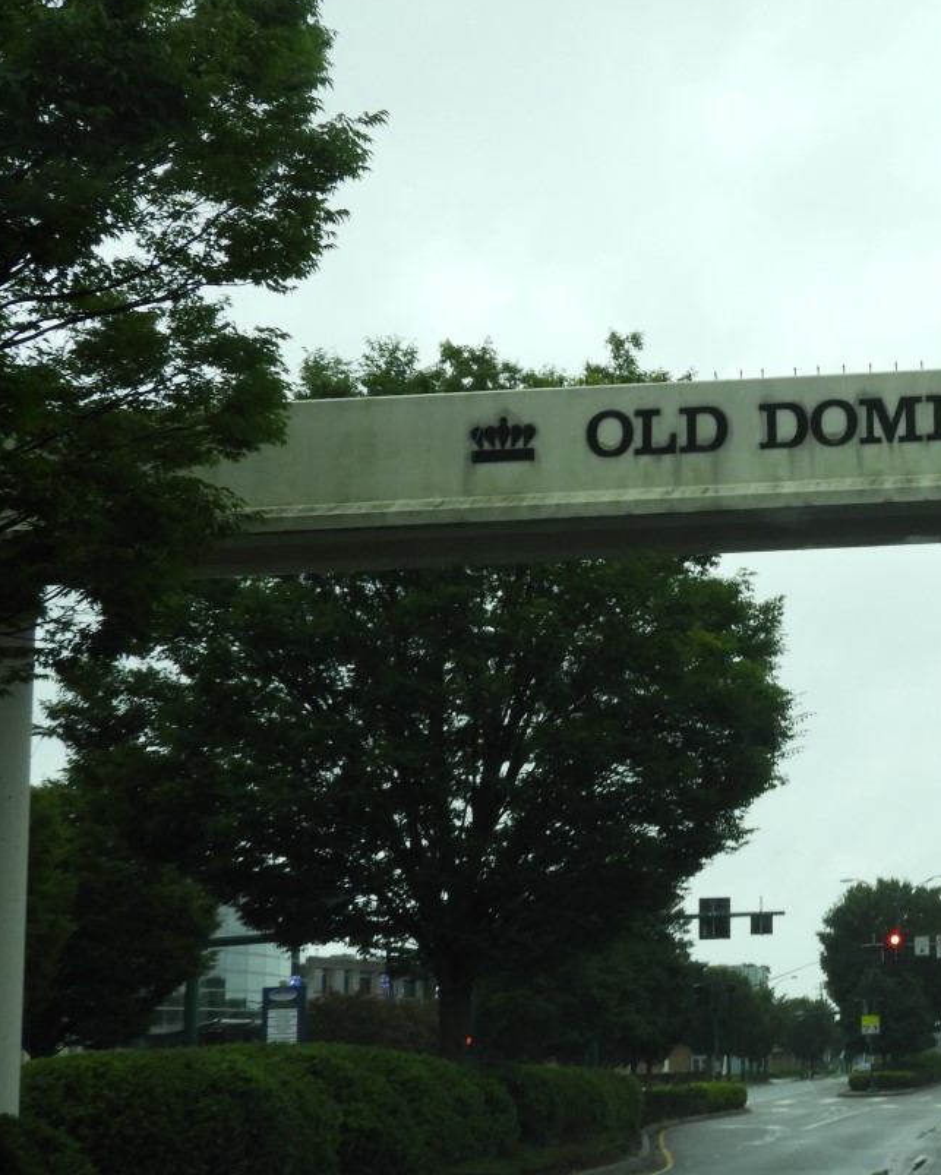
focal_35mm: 70
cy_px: 607
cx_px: 1027
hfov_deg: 20.8
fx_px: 2435
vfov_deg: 27.1
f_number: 3.8
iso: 100
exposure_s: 1/250
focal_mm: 7.2
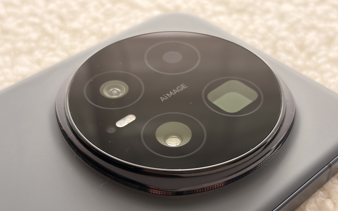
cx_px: 170
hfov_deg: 36.3
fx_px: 516
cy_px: 113
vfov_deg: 23.1
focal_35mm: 56
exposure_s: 1/60
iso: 80
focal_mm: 5.96
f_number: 1.6
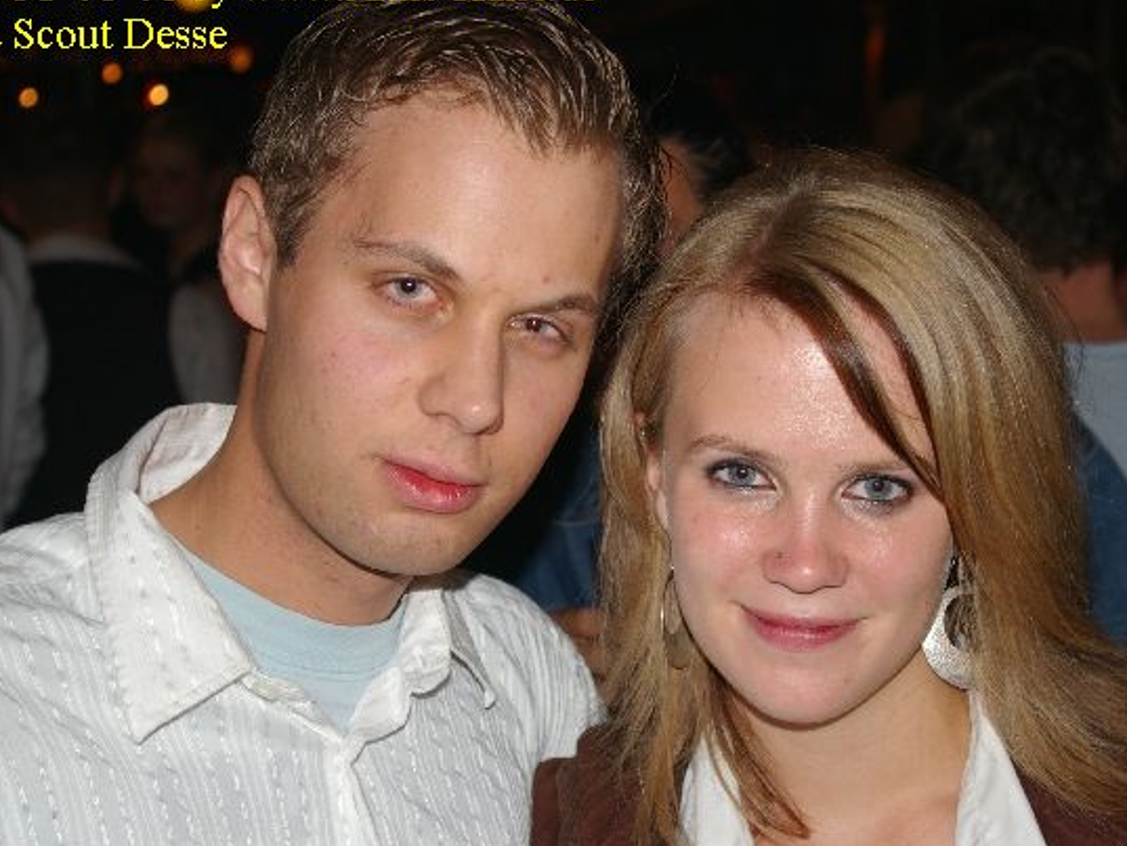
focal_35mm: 73
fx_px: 2377
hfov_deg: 26.6
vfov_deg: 20.2
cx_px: 682
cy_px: 437
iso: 200
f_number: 4.5
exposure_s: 1/60
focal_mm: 40
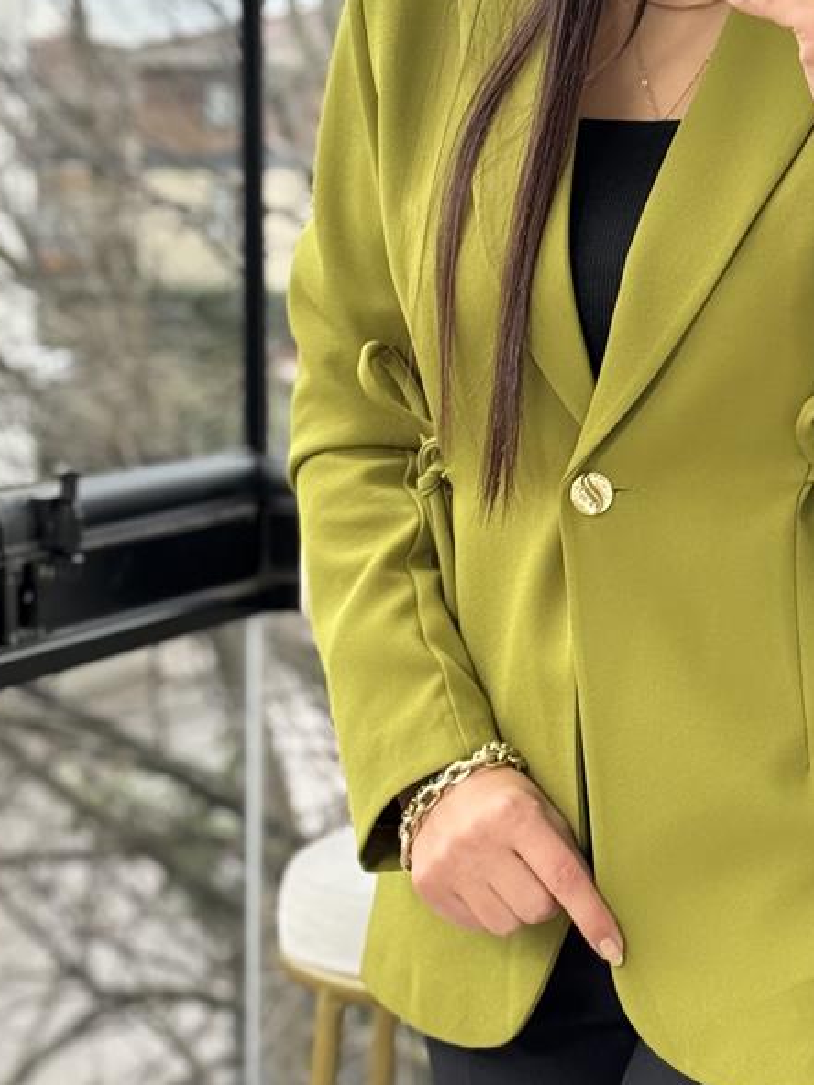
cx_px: 742
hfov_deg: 13.6
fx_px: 3386
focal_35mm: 108
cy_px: 444
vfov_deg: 18.2
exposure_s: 1/320
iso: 100
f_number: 1.78
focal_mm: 6.76
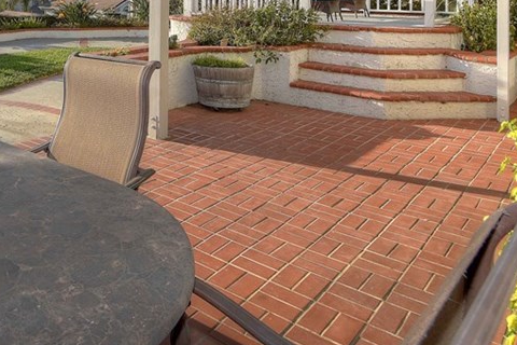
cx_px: 83
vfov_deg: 36.7
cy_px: -3
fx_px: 460
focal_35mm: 32
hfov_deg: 53.6
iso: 160
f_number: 8
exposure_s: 1/640
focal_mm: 10
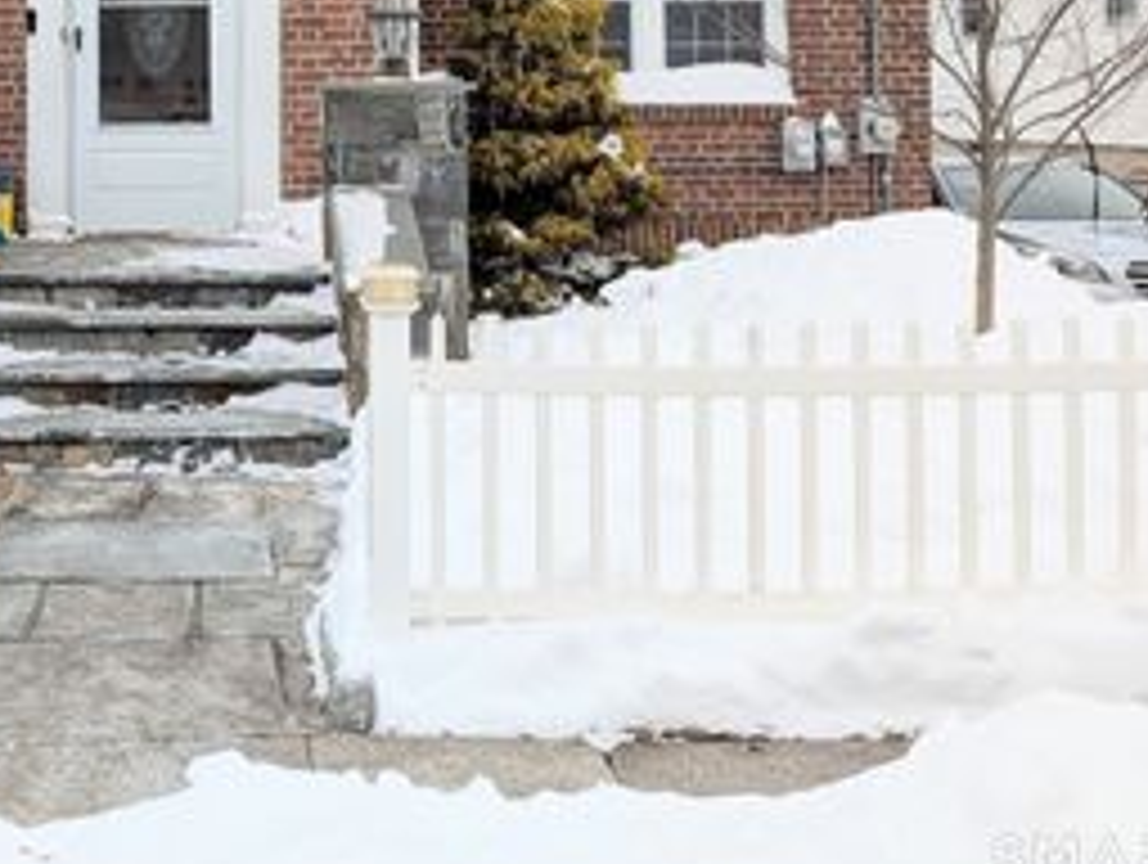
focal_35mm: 47
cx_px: 203
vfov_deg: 29.4
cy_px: 50
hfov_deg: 38.6
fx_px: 1561
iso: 22
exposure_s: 1/256
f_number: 1.68
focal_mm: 6.9
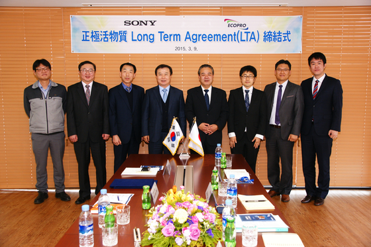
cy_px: 124
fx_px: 371
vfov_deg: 36.9
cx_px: 186
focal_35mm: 36
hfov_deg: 53.1
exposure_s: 1/60
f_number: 4.5
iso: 500
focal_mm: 24
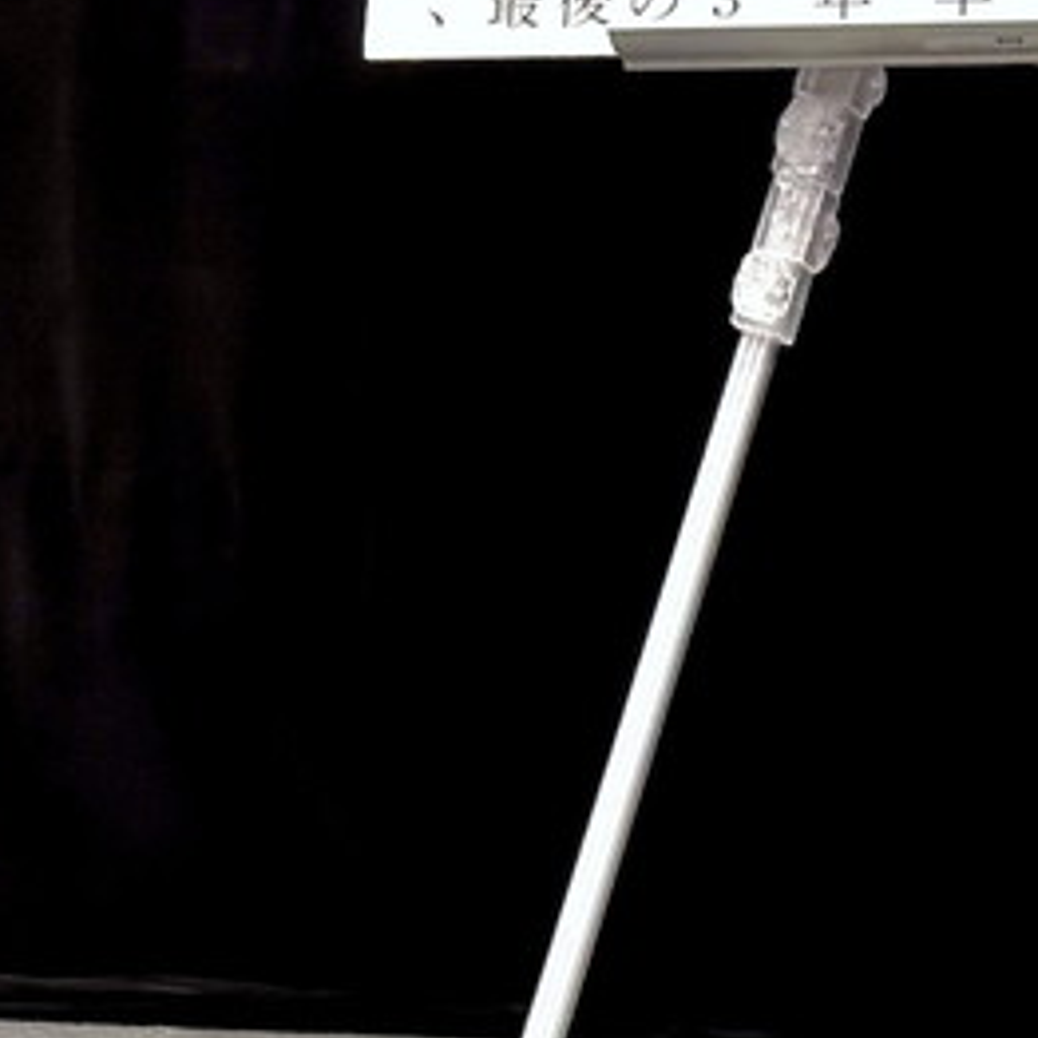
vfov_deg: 10.5
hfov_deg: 10.7
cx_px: -36
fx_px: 5496
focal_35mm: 162
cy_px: -321
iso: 160
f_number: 1.6
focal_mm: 5.96
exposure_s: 1/33
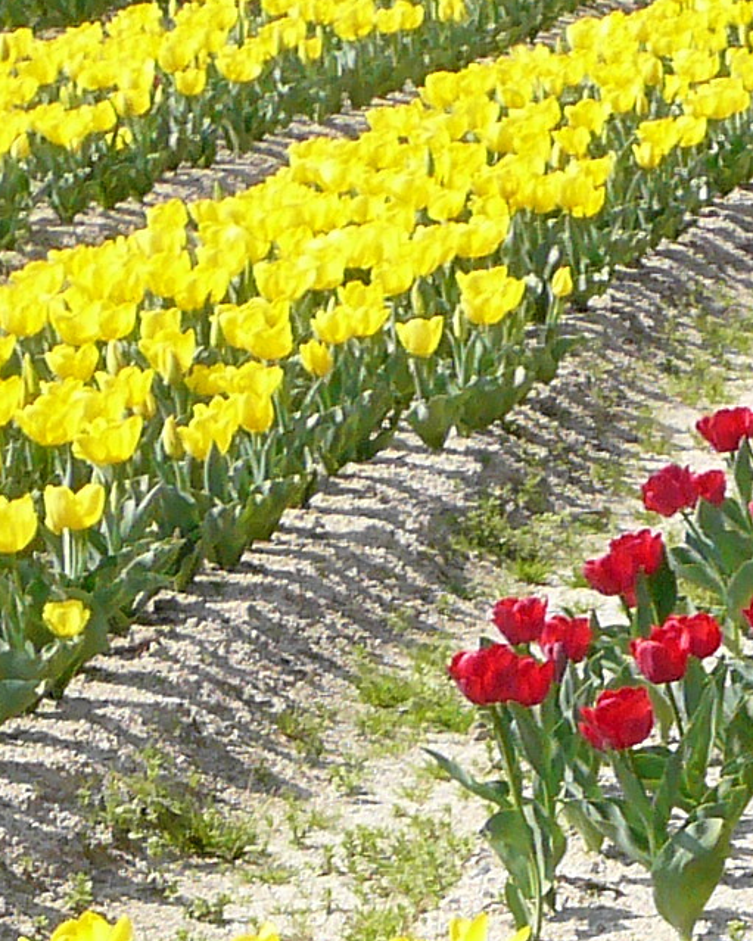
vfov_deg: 8.8
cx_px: 778
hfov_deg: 7.1
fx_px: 6019
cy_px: 1206
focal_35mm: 216
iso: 100
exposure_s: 1/640
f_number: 3.5
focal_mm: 7.5
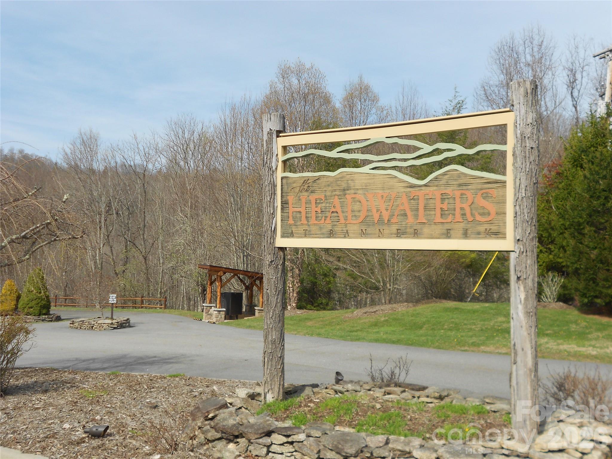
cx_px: 306
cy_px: 230
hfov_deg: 50.1
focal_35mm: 37
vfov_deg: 38.7
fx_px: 654
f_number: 3.9
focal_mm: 6.7
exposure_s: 1/640
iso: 80
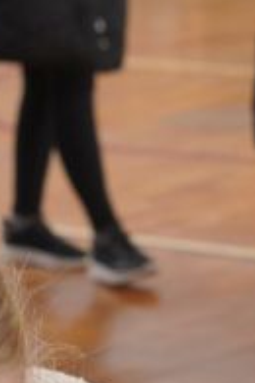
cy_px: 548
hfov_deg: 5.1
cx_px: 22
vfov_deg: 7.5
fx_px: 2879
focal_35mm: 271
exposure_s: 1/200
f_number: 4
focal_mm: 35.6
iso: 1000
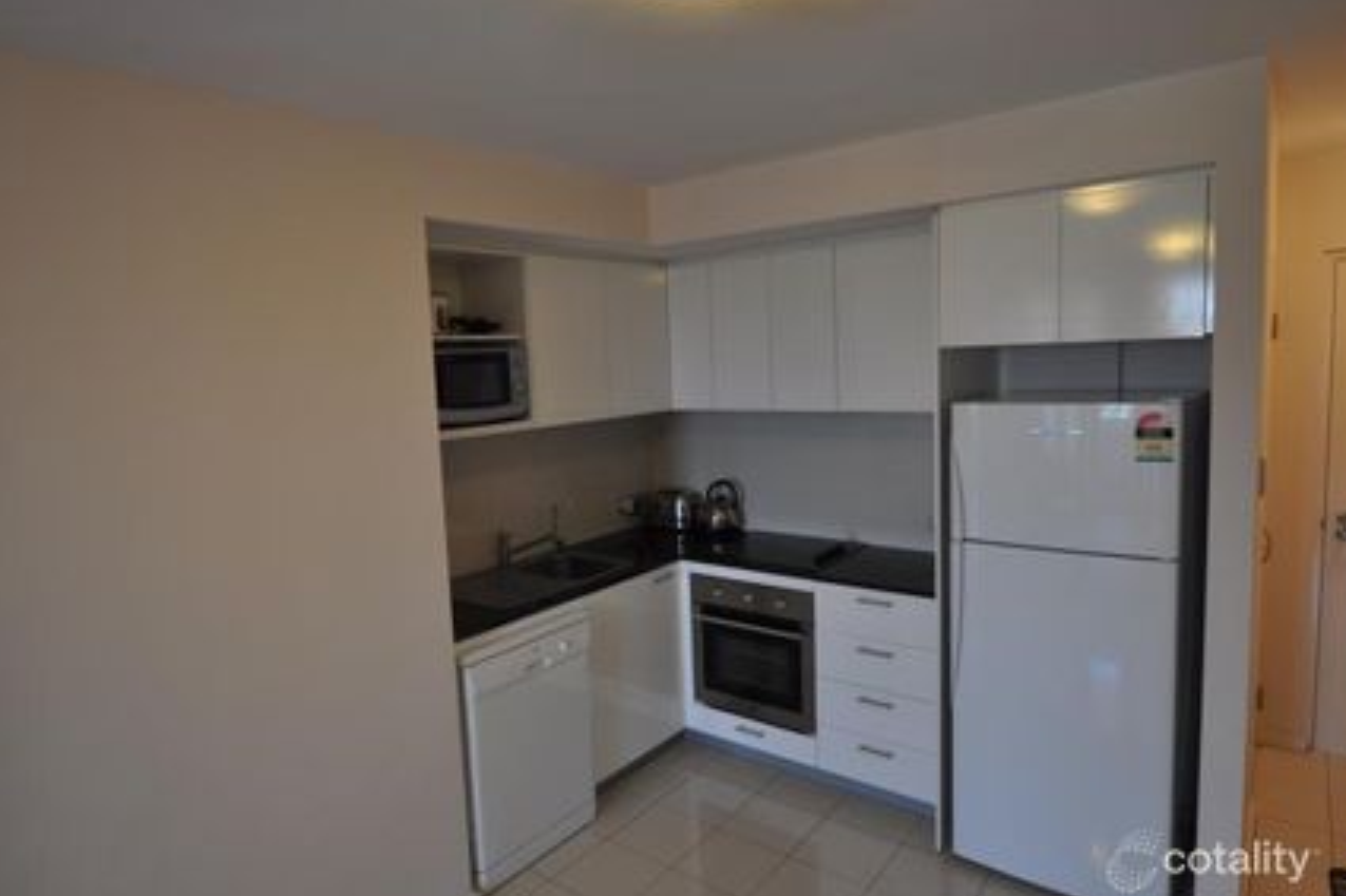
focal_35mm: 22
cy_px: 429
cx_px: 618
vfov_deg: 58.2
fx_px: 805
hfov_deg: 79.6
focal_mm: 13
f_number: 4
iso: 400
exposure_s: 1/60
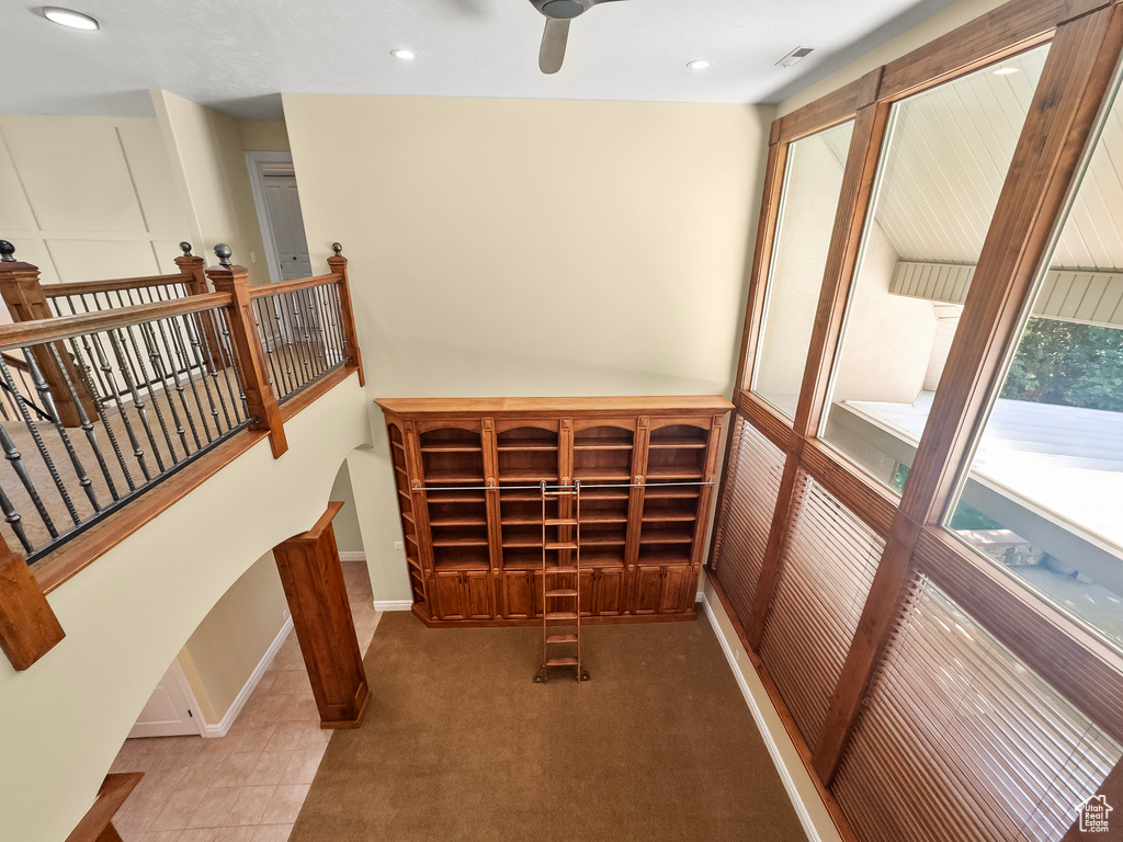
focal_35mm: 14
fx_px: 454
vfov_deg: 85.7
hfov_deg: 102.1
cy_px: 421
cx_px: 562
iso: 125
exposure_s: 1/120
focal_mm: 2.22
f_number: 2.2
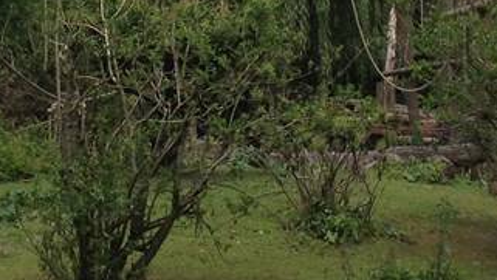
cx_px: 186
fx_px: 2505
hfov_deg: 11.3
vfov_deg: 6.3
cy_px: -215
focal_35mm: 190
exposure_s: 1/849
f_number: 2.4
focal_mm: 4.28
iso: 50
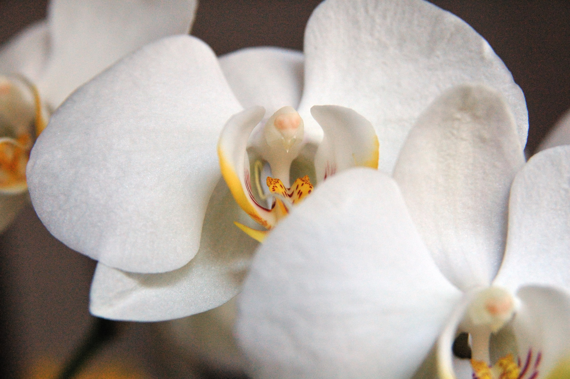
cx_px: 285
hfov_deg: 27.0
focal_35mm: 75
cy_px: 190
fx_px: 1186
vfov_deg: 18.1
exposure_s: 1/320
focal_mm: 50
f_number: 5
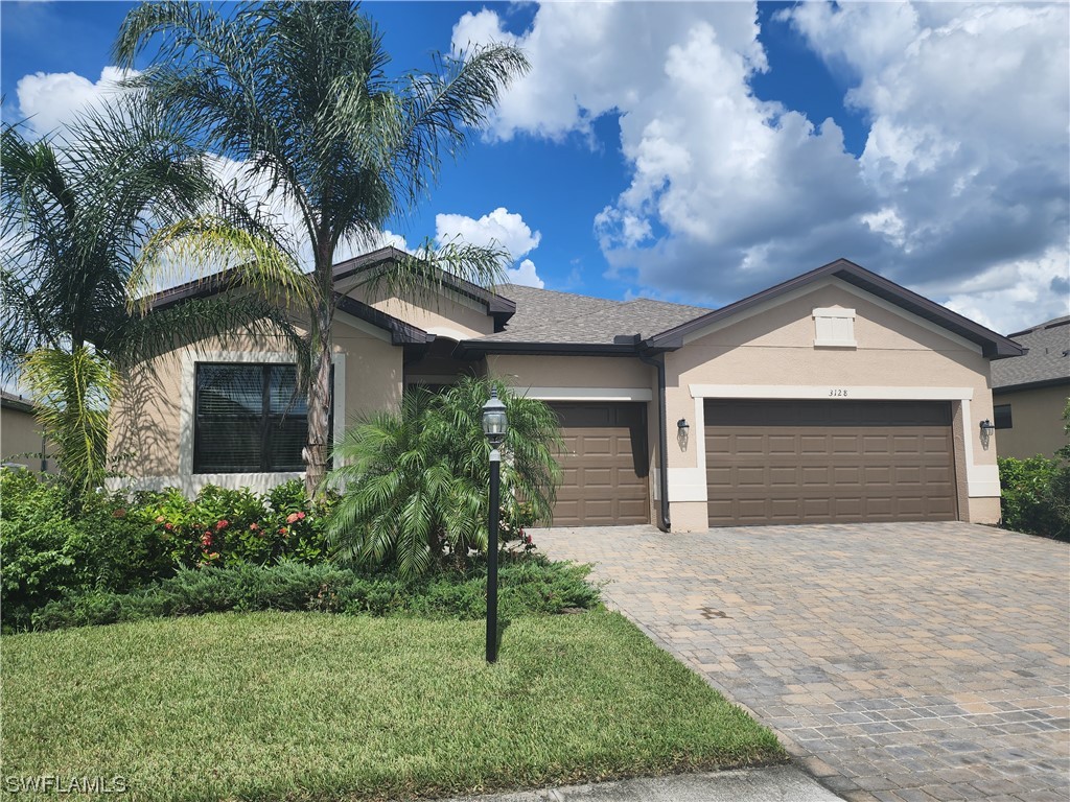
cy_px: 401
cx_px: 535
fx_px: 711
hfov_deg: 73.9
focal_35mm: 23
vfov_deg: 58.9
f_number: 1.8
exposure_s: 1/1610
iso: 12
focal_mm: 6.4
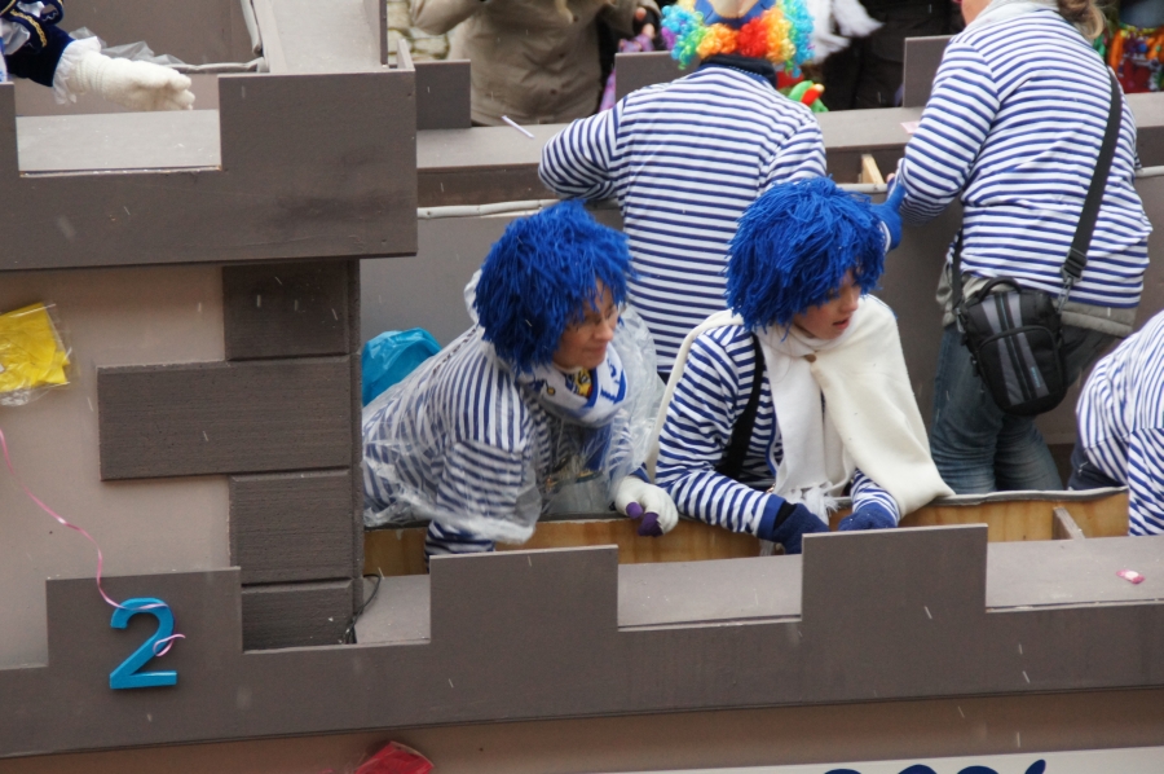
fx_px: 5814
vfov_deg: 7.6
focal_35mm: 180
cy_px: 387
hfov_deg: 11.4
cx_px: 582
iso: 1600
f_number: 5.6
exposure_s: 1/100
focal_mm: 120
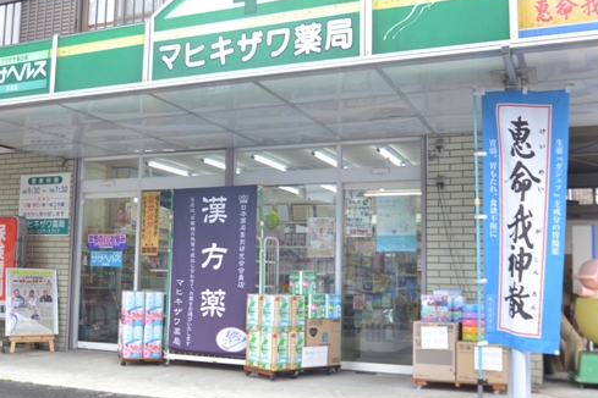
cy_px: 197
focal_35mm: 39
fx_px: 641
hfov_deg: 49.9
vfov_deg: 34.5
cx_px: 269
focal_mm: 21
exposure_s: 1/60
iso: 200
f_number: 4.5
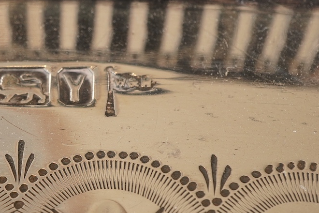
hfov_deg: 17.5
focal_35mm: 115
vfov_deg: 11.9
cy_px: 99
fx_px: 1019
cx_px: 20
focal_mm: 30
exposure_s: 1/125
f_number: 16
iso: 400
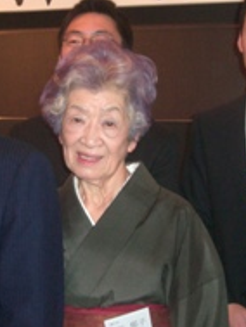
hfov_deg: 16.4
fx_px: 852
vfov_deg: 21.8
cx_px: 100
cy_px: 166
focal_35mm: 90
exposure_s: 1/60
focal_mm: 7.9
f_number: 2.8
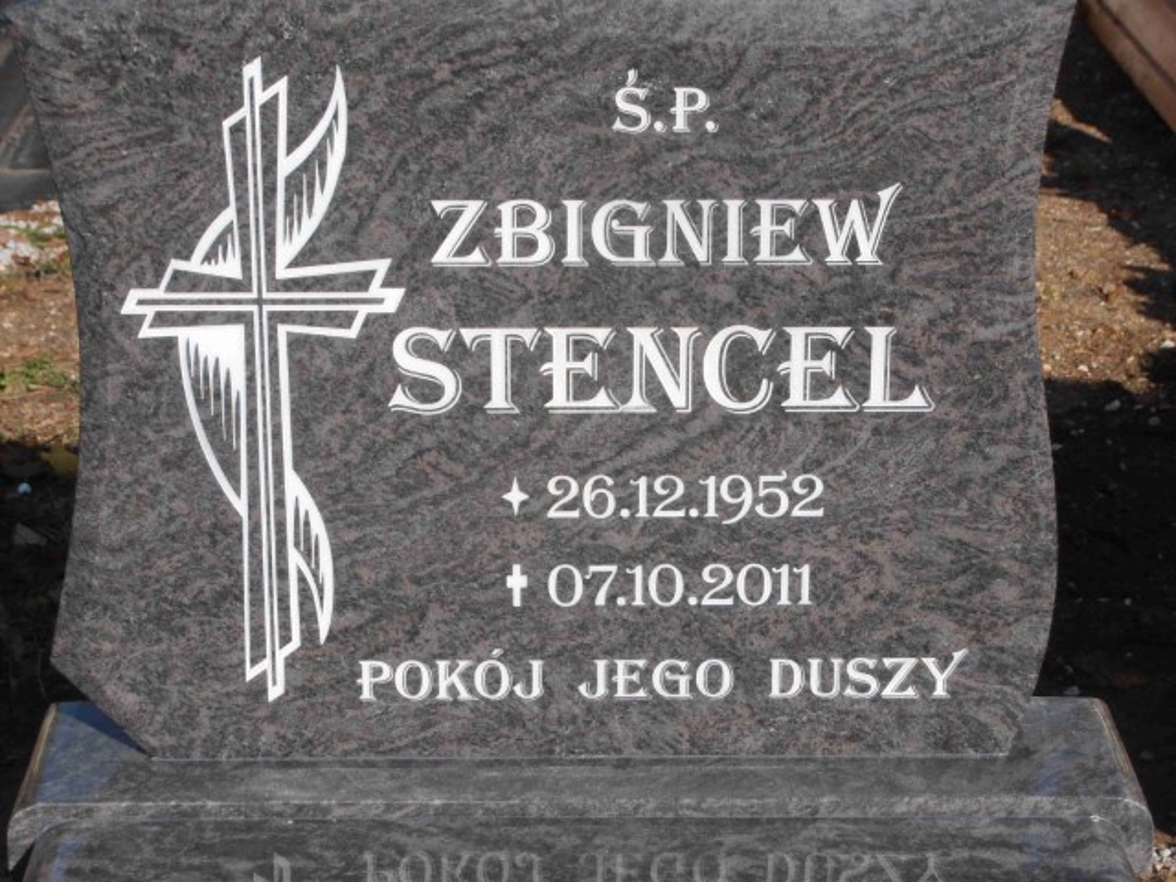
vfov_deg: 13.3
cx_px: 588
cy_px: 441
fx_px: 3771
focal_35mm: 111
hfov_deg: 17.7
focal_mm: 19.64
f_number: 5.5
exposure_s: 1/500
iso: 80
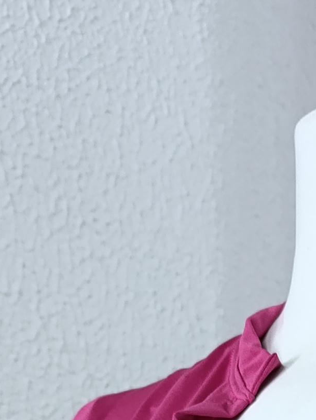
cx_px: 455
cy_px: 857
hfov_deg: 12.3
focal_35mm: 116
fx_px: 1409
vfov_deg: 14.1
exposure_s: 1/60
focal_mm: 6.14
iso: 1000
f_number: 1.6
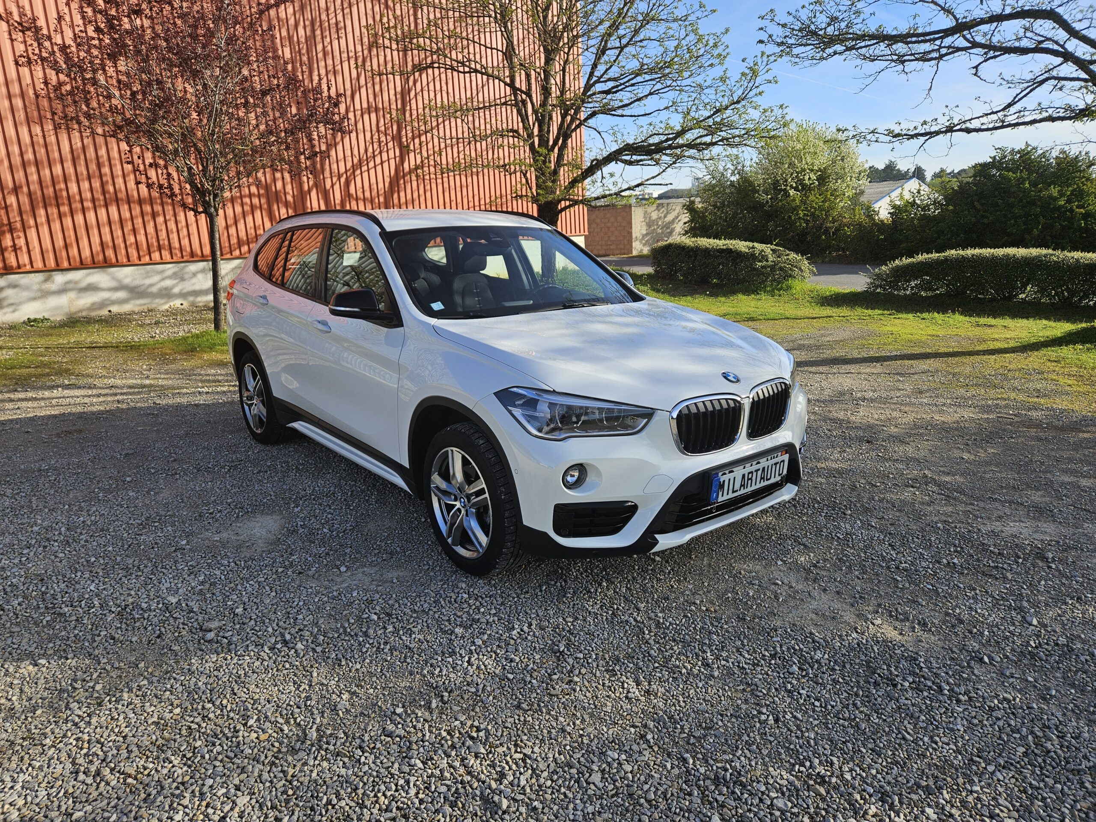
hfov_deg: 73.9
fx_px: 728
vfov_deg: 58.9
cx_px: 548
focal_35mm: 23
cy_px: 411
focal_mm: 5.4
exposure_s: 1/1354
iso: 40
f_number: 1.8
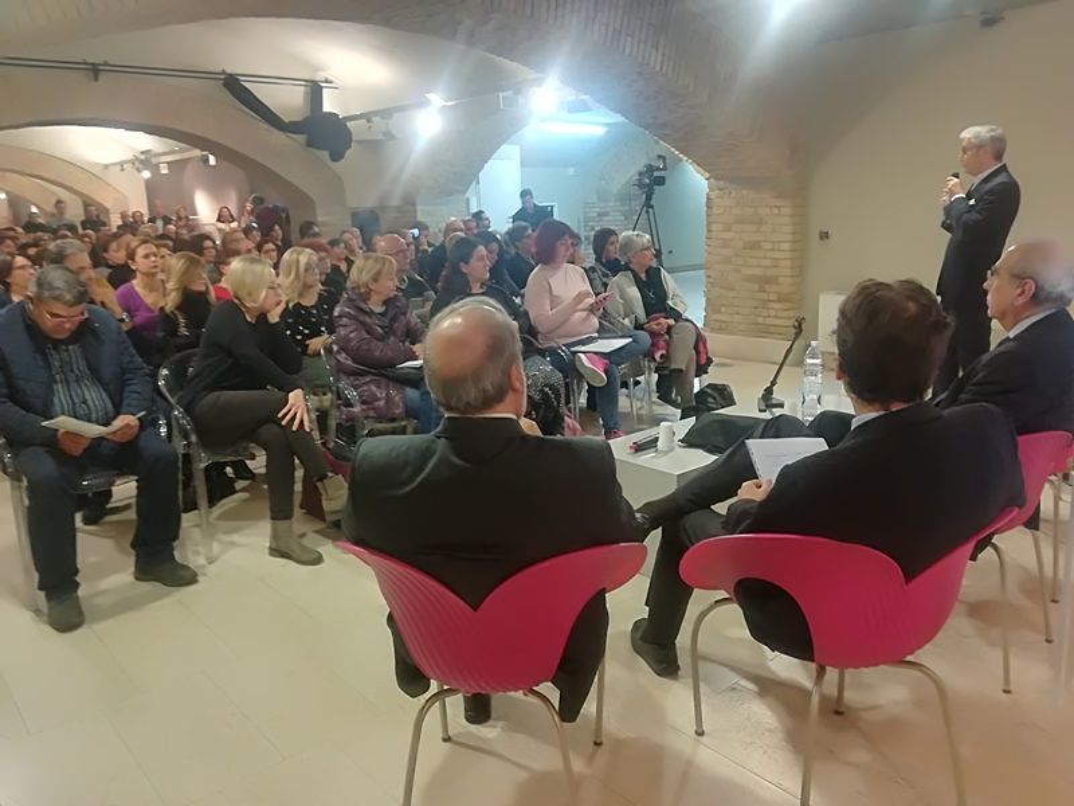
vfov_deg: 53.1
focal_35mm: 26
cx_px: 537
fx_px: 807
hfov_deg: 67.3
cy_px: 403
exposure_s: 1/33.3
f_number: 2.2
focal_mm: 3.83
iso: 320
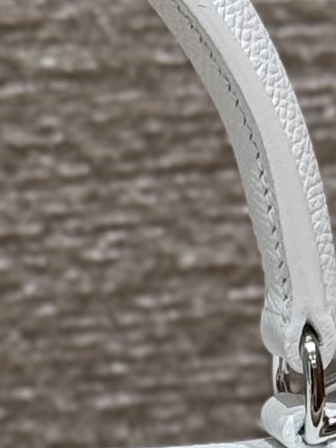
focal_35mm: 359
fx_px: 4648
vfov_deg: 5.4
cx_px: -73
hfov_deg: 4.1
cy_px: 789
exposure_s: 1/122
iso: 80
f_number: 1.78
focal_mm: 6.76
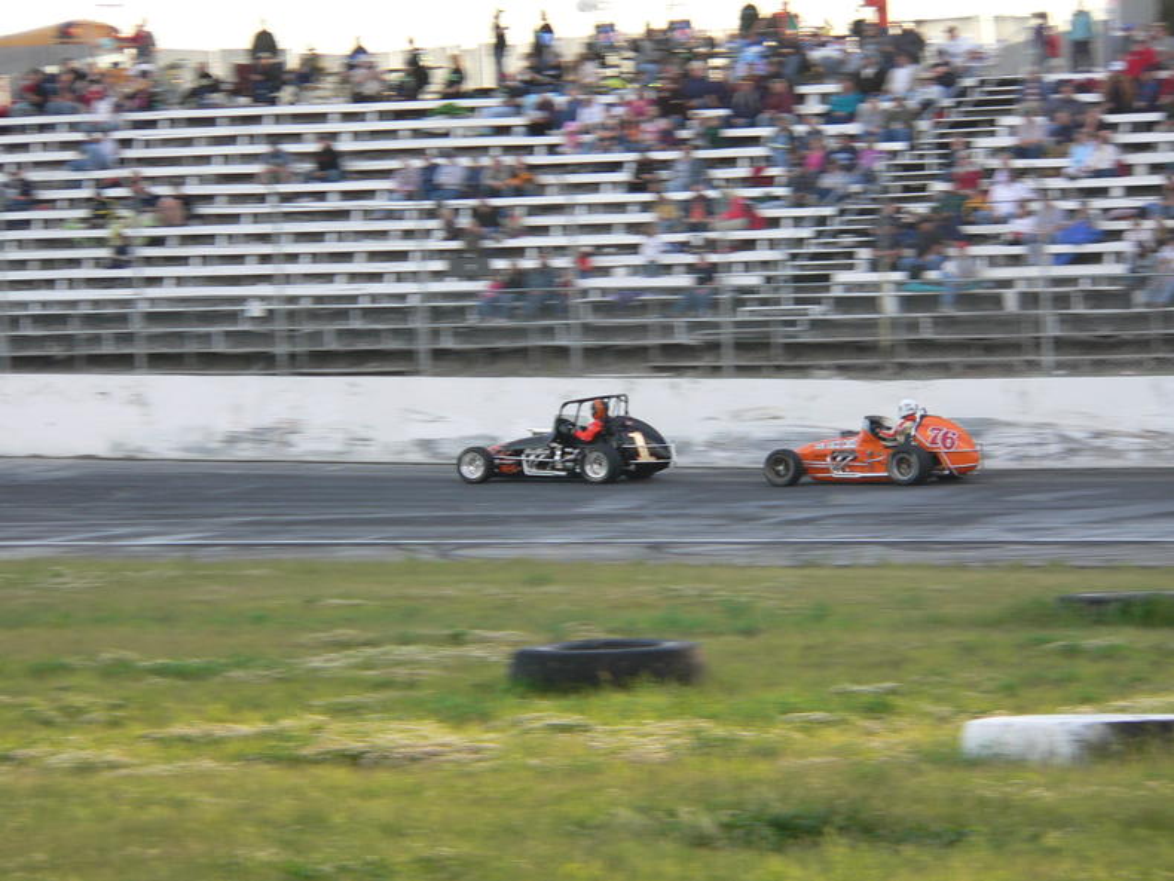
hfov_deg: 8.4
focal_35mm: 236
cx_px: 587
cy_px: 440
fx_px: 8006
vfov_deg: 6.3
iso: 100
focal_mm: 39.2
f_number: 2.8
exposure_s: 1/160
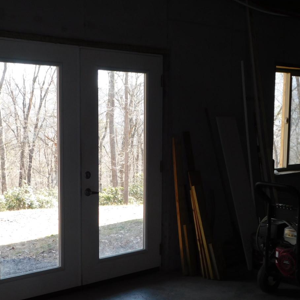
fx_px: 549
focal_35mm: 56
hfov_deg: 30.6
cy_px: 189
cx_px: 148
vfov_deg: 30.4
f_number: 3.5
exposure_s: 1/60
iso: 125
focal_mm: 6.3
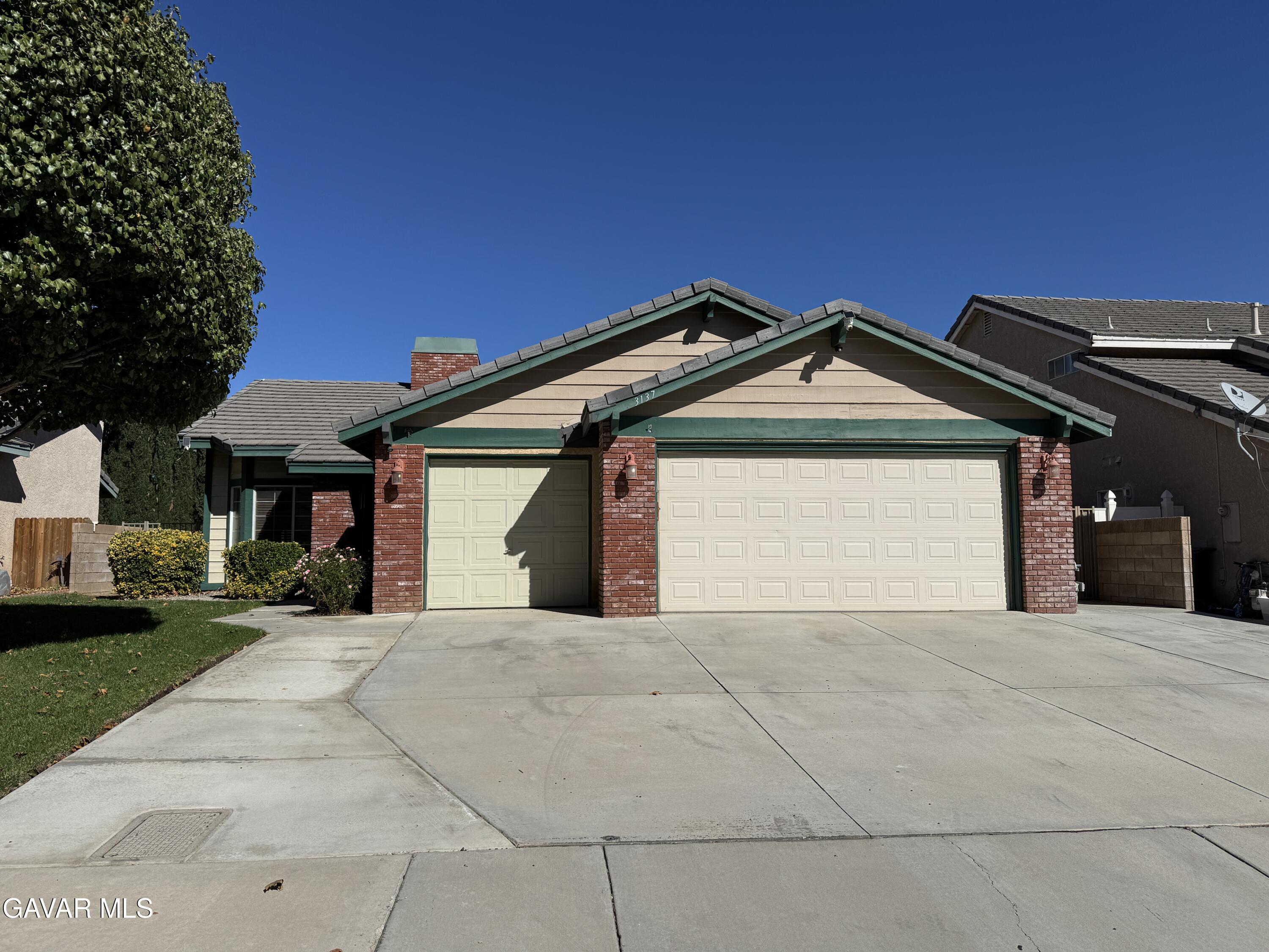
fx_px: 880
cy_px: 476
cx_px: 634
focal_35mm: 24
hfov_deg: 71.6
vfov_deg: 56.8
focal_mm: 6.76
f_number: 1.78
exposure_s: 1/12346
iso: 80
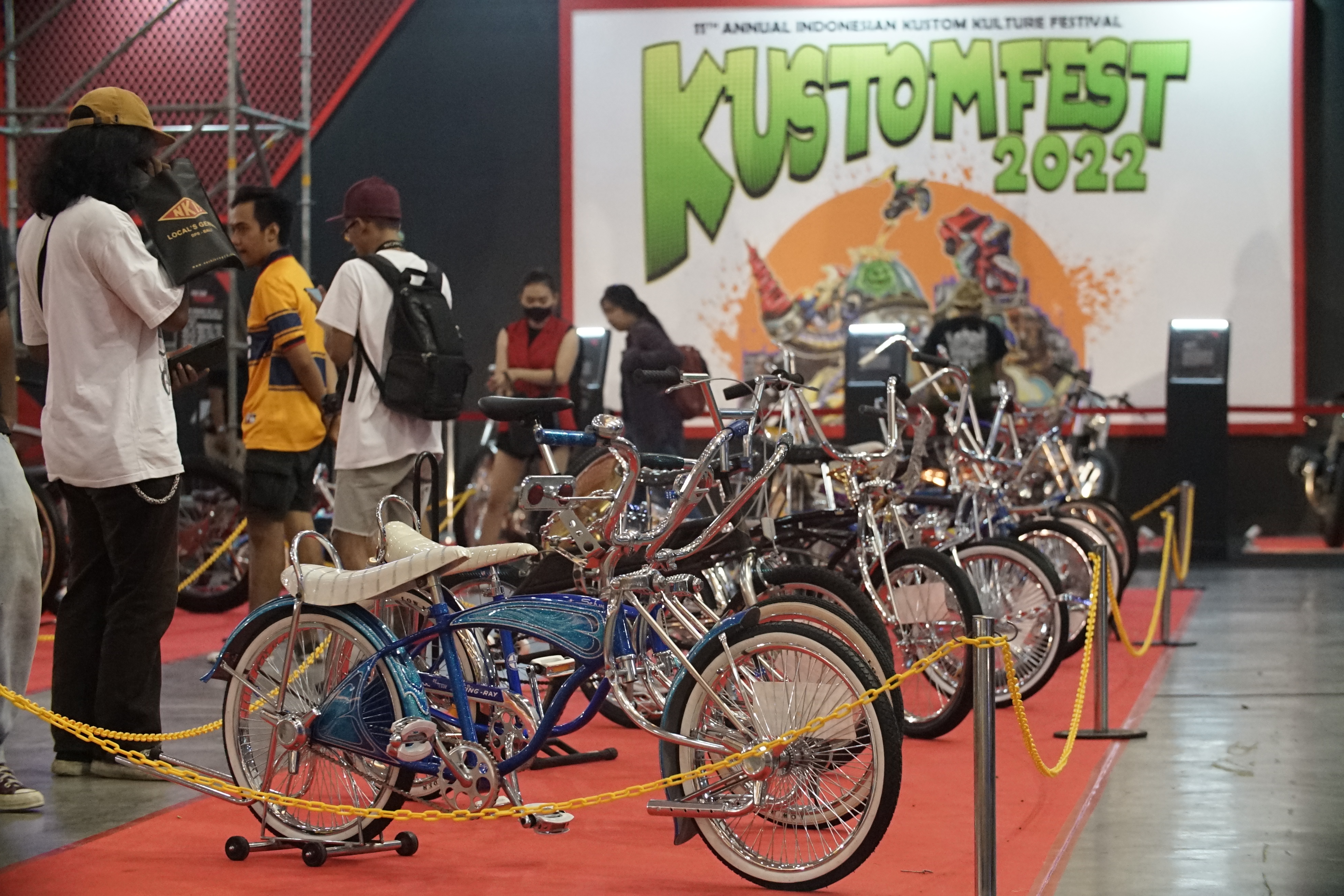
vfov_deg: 12.6
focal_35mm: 109
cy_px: 448
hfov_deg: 18.8
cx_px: 672
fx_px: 4069
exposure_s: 1/125
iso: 4000
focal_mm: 72.8
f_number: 4
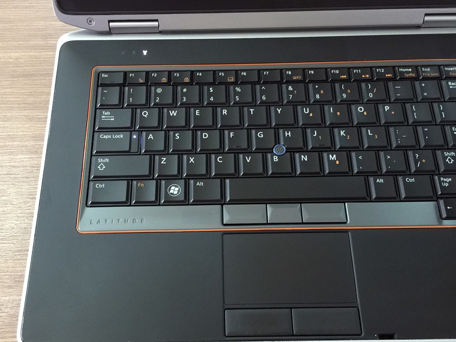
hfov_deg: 61.7
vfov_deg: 48.2
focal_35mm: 29
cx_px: 228
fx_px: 382
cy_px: 171
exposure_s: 1/10
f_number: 2.2
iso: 100
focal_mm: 4.15
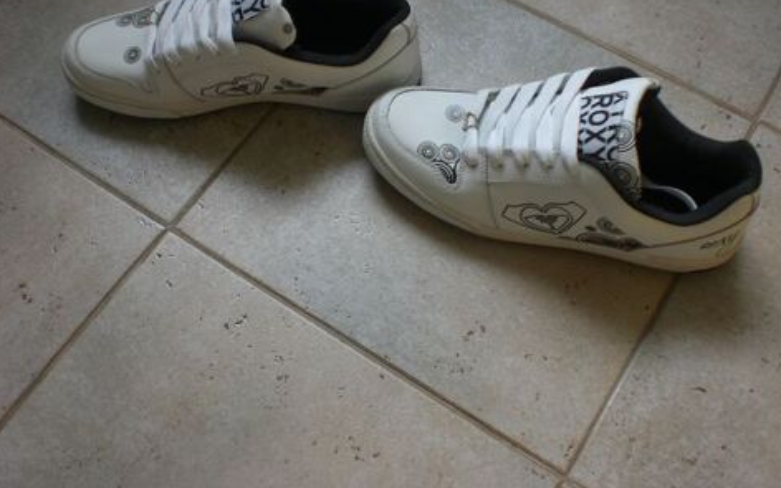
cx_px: 390
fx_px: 873
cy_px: 203
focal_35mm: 41
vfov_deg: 31.2
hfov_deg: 48.2
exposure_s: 1/125
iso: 50
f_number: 3.1
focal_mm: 6.3
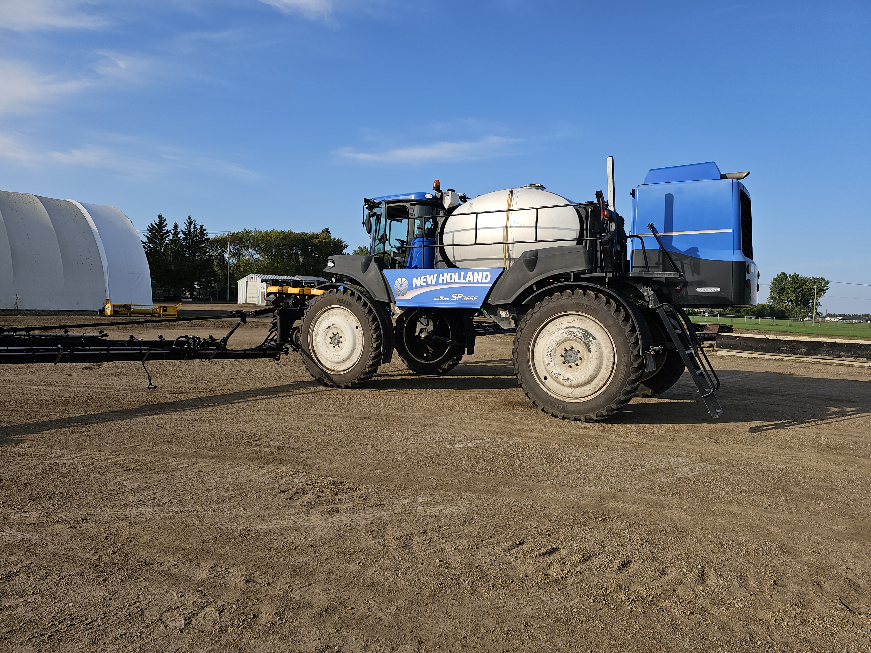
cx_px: 436
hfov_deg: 73.9
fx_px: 579
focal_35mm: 23
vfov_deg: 58.9
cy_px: 326
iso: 10
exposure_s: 1/694
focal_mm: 6.3
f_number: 1.7
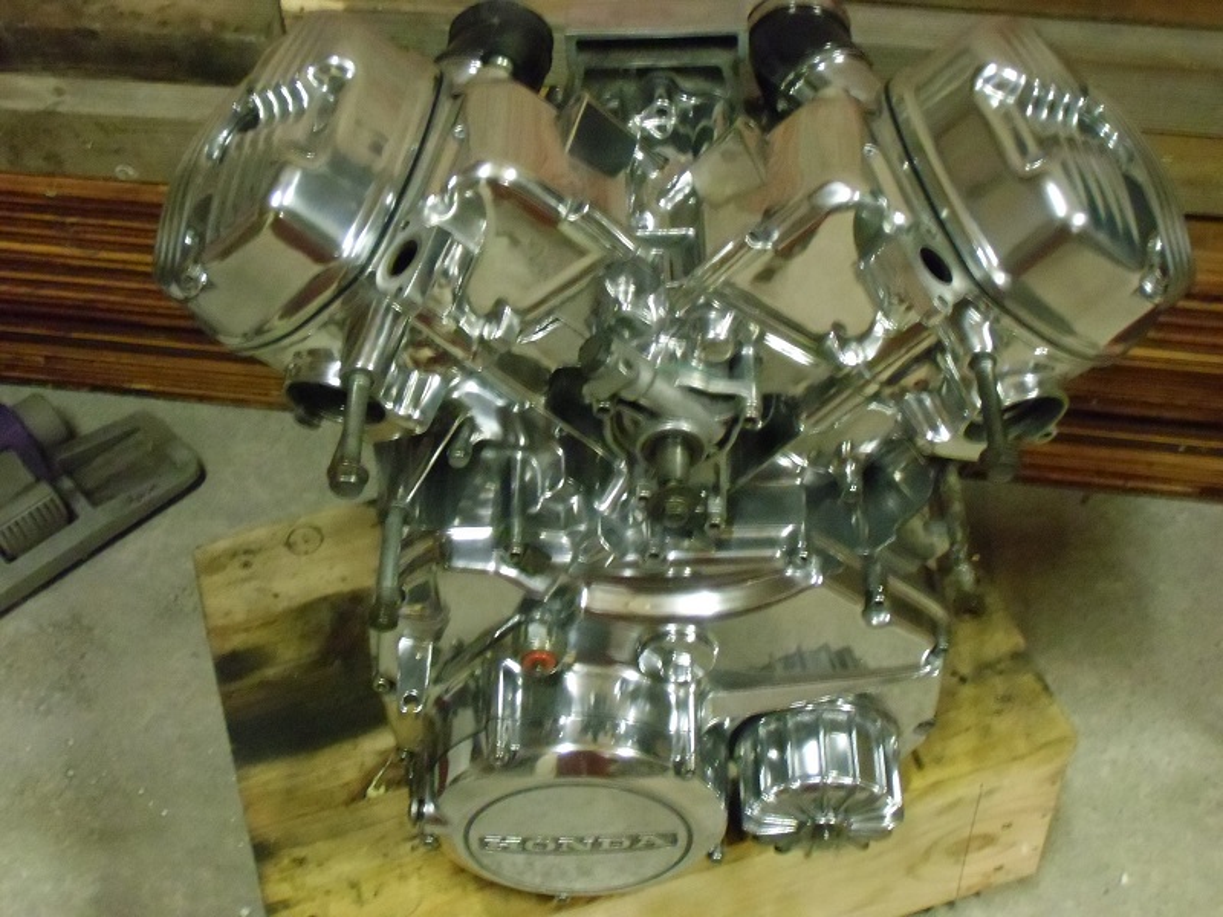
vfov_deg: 30.9
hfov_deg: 40.4
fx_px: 1661
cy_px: 458
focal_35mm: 47
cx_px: 612
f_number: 4.2
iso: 800
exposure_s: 1/8
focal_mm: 8.29
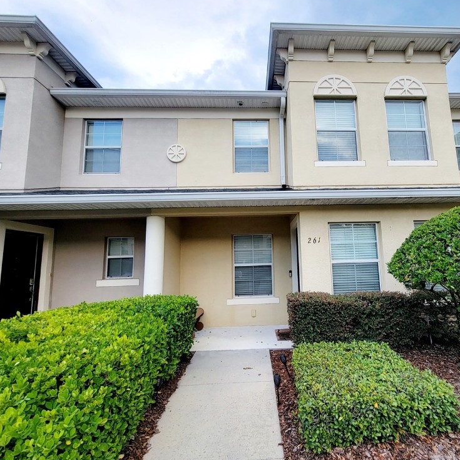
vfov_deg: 87.4
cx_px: 270
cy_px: 233
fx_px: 241
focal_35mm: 16
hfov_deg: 86.6
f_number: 2.2
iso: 50
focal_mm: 2.2
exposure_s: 1/435
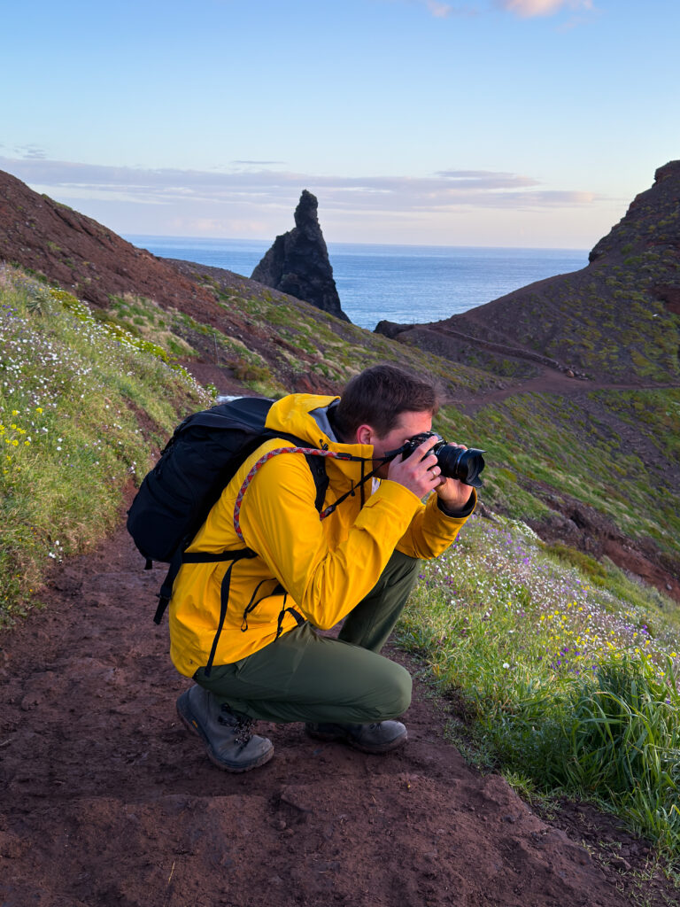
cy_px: 454
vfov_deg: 52.6
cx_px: 340
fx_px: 917
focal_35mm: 35
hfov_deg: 40.7
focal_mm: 6.76
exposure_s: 1/580
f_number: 1.8
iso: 64
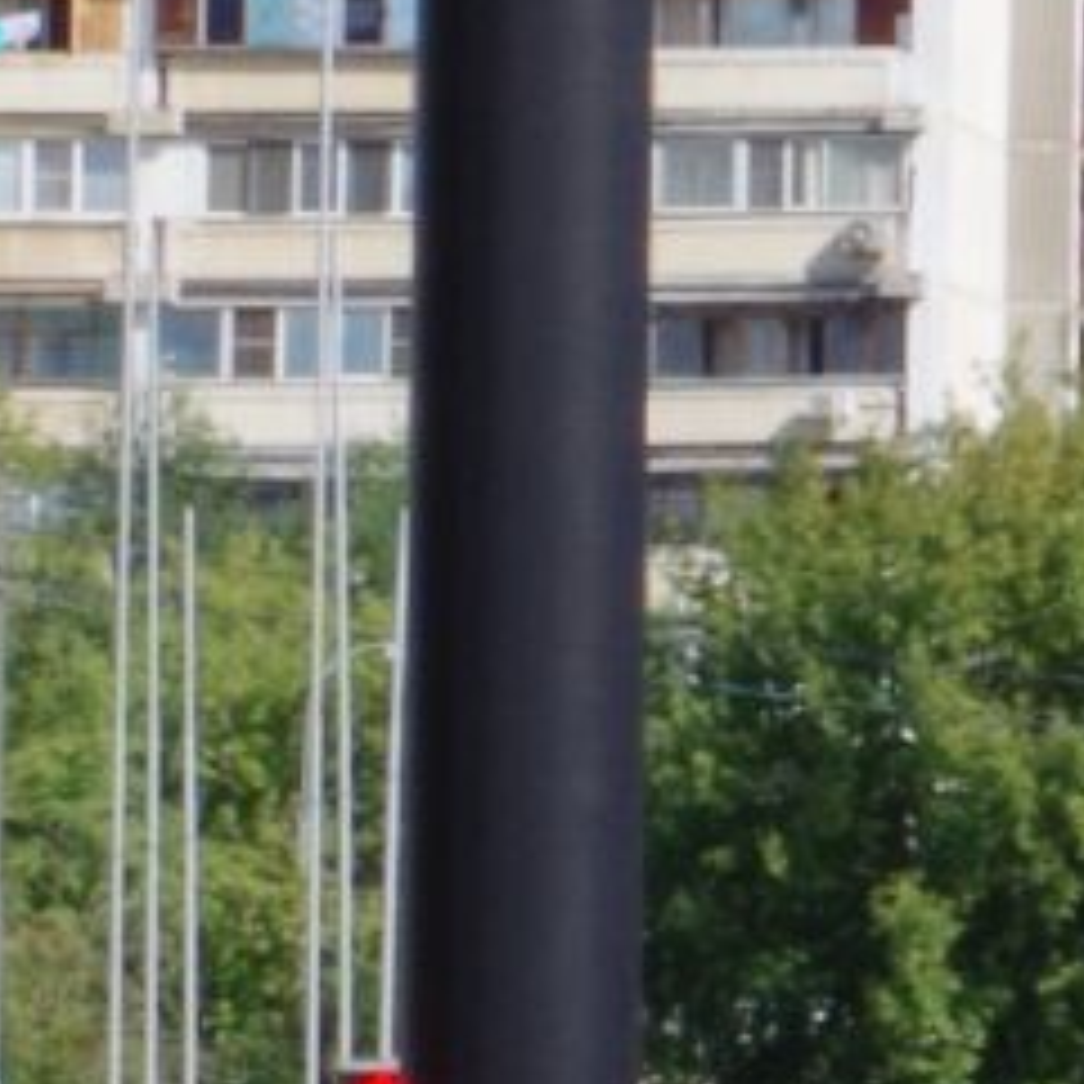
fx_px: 9743
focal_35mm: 275
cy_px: 205
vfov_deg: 6.4
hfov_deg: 5.9
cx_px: 3162
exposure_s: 1/25
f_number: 29
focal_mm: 26.25
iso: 200
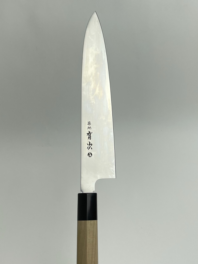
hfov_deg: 53.1
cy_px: 132
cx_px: 99
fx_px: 198
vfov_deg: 67.3
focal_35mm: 26
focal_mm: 4.2
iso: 32
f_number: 1.6
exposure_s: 1/785
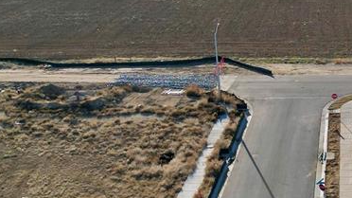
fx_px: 672
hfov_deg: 27.9
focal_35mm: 72
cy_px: 78
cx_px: 339
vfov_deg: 16.7
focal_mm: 6.72
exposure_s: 1/3200
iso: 130
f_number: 1.7
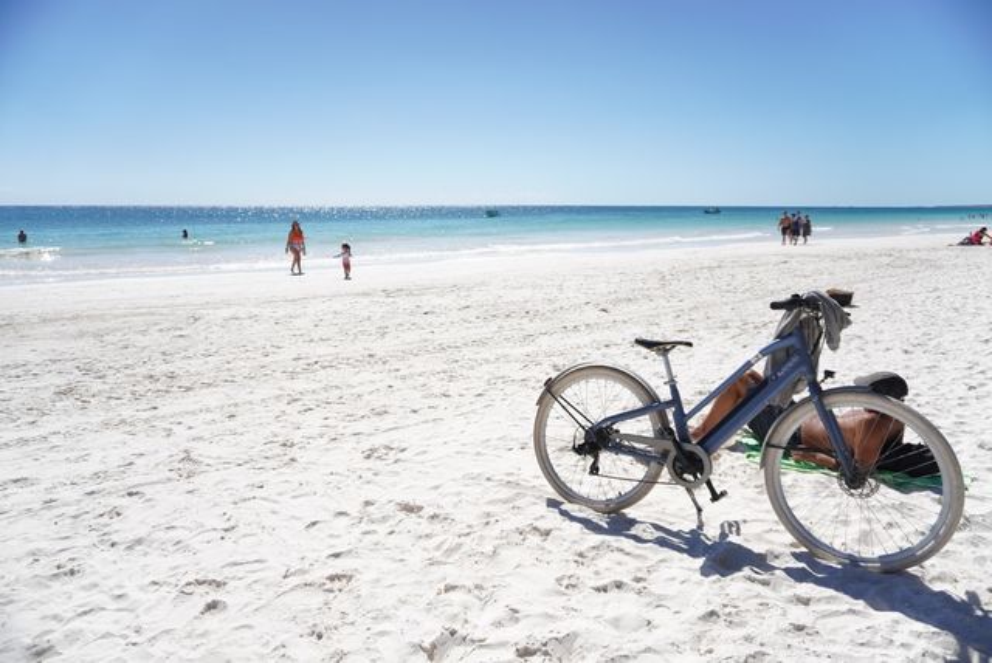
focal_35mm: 24
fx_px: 662
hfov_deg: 73.7
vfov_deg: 53.2
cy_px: 332
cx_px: 496
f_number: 3.5
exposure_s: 1/4000
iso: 250
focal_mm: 16
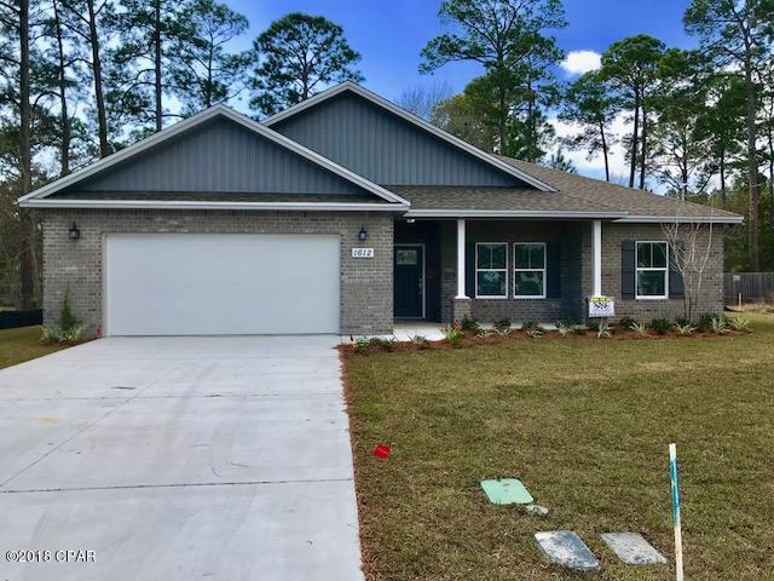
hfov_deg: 63.4
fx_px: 626
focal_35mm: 28
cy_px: 290
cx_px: 387
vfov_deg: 49.7
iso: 20
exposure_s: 1/1520
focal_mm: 3.99
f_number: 1.8
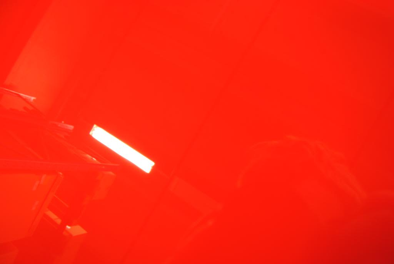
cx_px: 197
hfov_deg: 64.5
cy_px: 132
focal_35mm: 28
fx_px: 312
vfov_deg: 45.8
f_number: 3.5
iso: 100
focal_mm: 19
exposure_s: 1/4
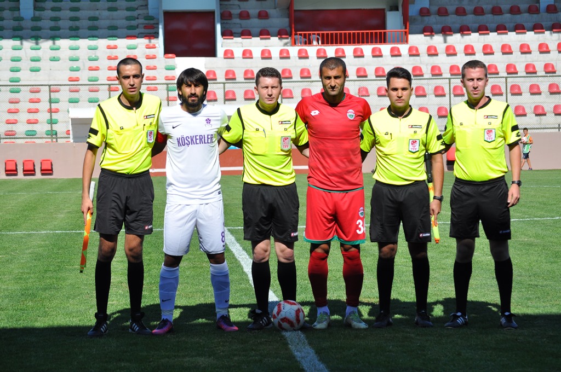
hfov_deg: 16.1
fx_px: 1984
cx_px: 280
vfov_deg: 10.7
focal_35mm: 128
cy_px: 186
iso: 400
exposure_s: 1/1600
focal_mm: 85
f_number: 7.1
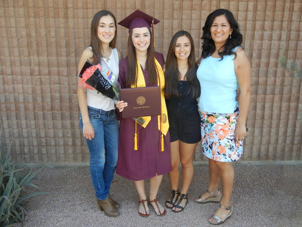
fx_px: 297
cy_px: 114
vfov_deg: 41.8
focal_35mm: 34
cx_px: 151
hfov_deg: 54.0
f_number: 3.6
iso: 160
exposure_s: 1/122
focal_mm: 6.2
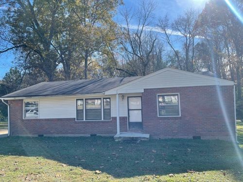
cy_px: 91
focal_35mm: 26
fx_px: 183
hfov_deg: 67.3
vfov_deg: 53.1
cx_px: 122
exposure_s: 1/1667
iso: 32
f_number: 1.6
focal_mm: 5.1
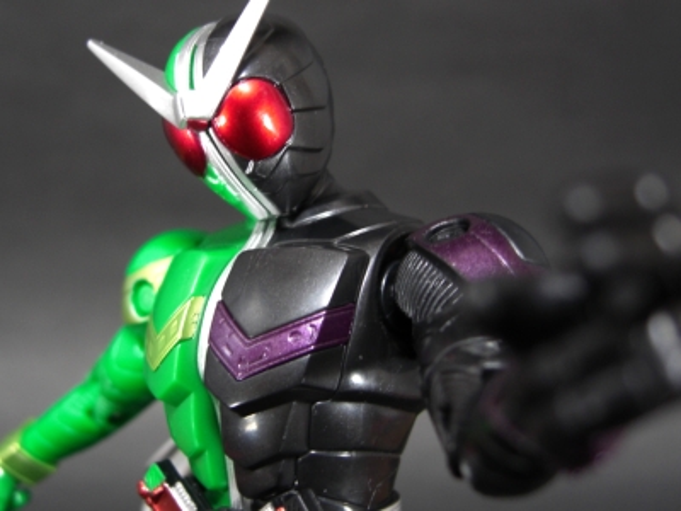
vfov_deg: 37.7
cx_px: 340
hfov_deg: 49.0
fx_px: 748
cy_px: 256
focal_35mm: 38
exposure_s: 1/4
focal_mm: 7.9
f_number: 2.8
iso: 200
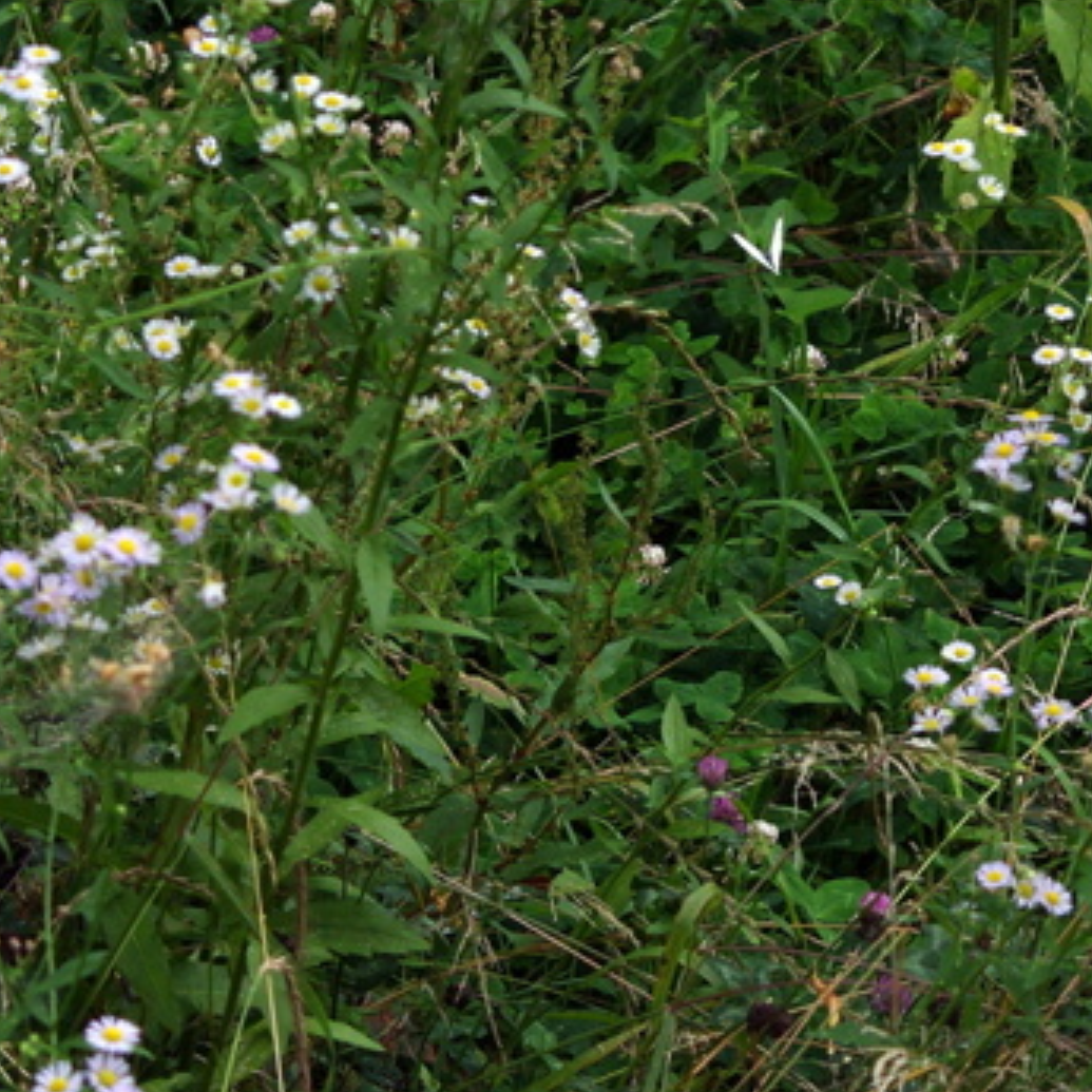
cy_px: 320
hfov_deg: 6.6
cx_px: 696
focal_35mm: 264
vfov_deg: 6.6
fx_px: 9422
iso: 400
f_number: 5.6
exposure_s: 1/500
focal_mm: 70
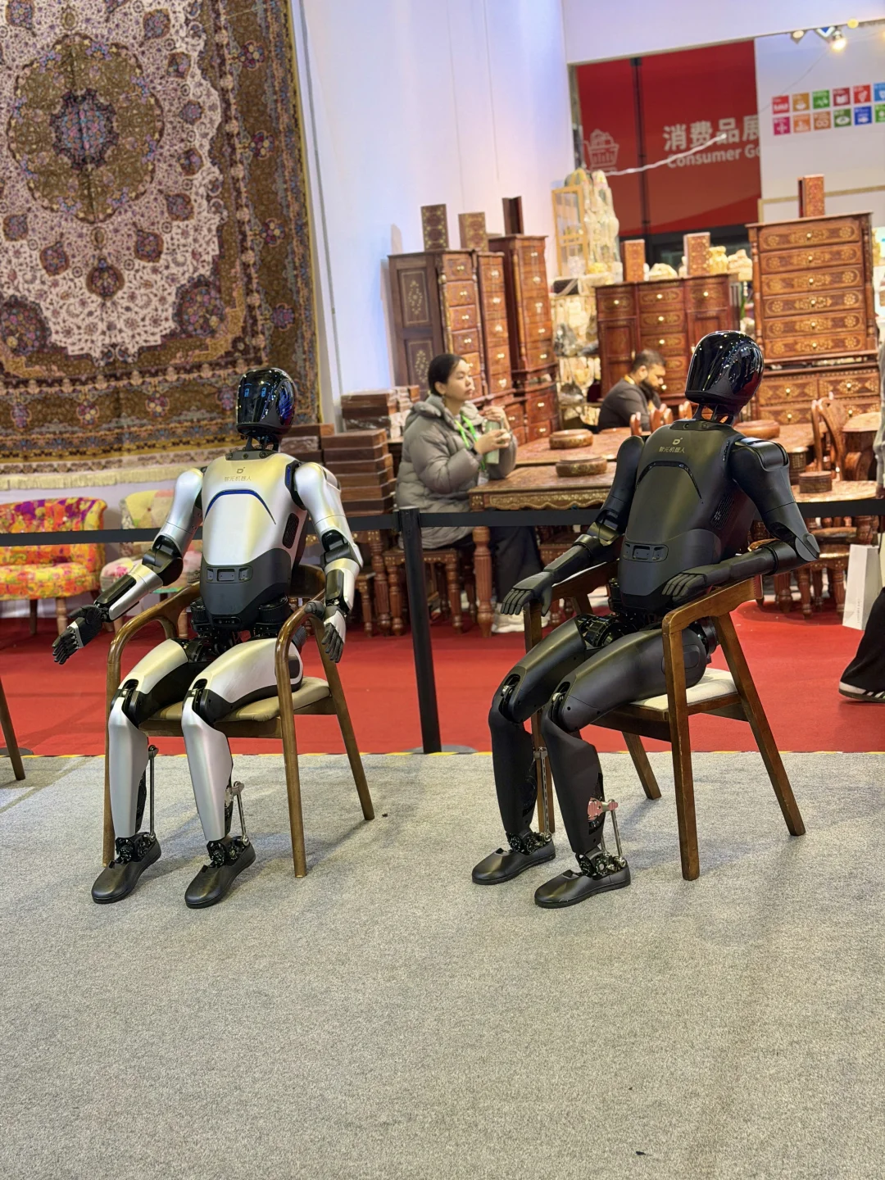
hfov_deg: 30.3
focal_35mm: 48
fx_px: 1636
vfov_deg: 39.7
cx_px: 442
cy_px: 590
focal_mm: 6.76
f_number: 1.78
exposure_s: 1/100
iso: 160
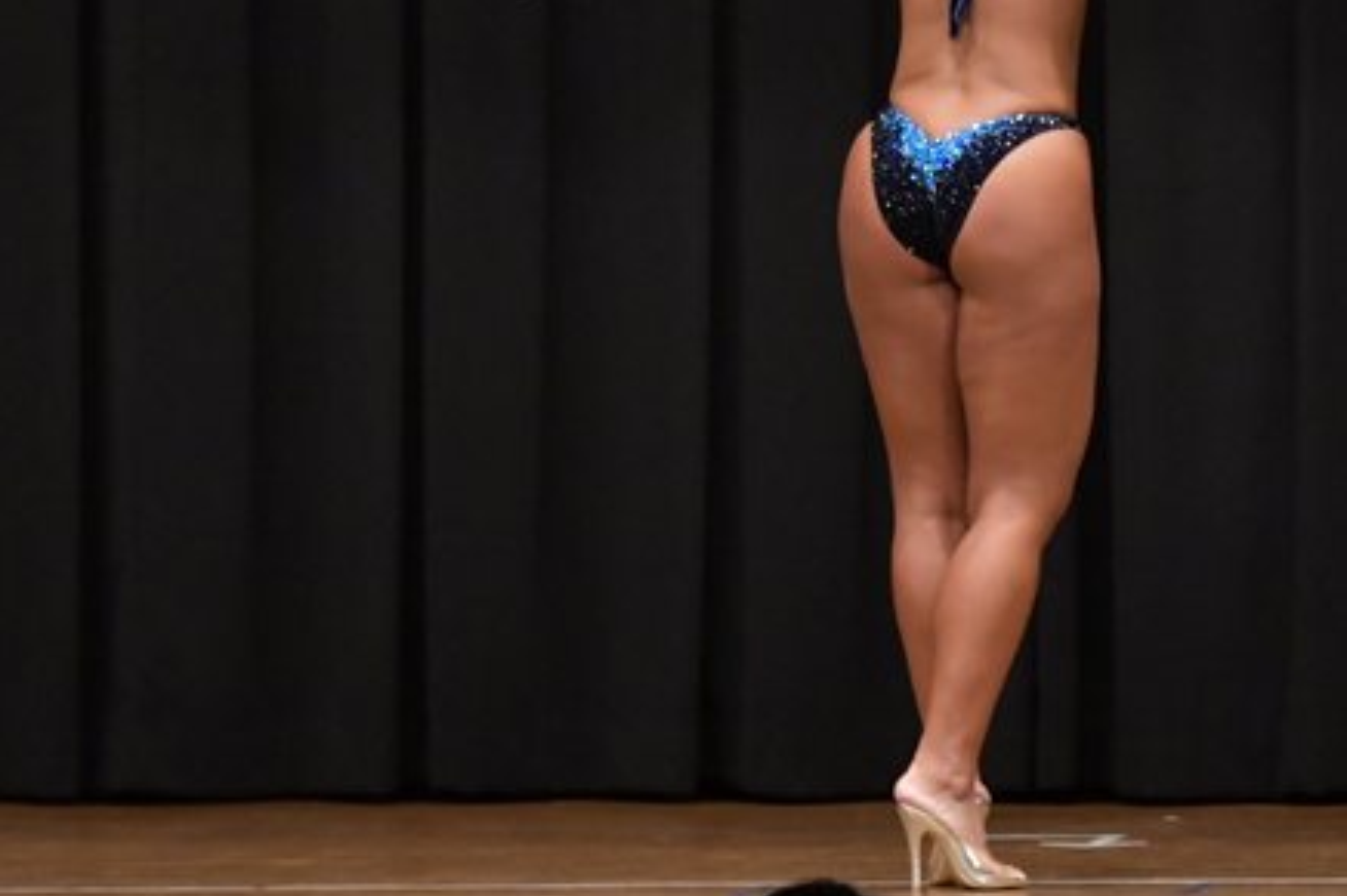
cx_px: 1169
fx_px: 13422
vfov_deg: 3.8
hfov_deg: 5.7
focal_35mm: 359
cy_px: 244
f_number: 5.6
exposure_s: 1/400
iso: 6400
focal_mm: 135
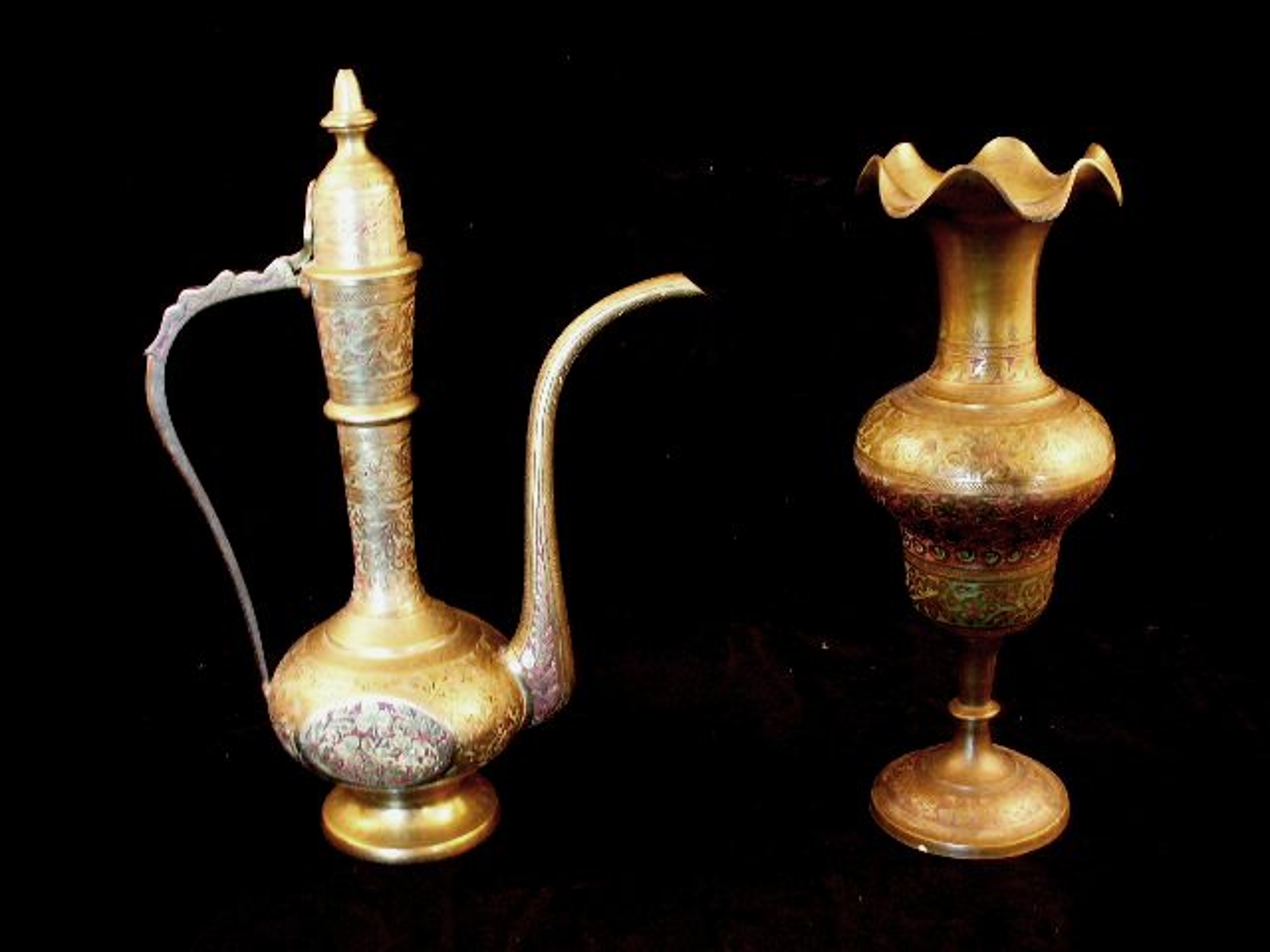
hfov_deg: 50.1
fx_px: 1357
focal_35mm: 37
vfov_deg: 38.7
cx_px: 635
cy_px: 476
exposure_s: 1/8
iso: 200
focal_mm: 6.1
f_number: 2.8
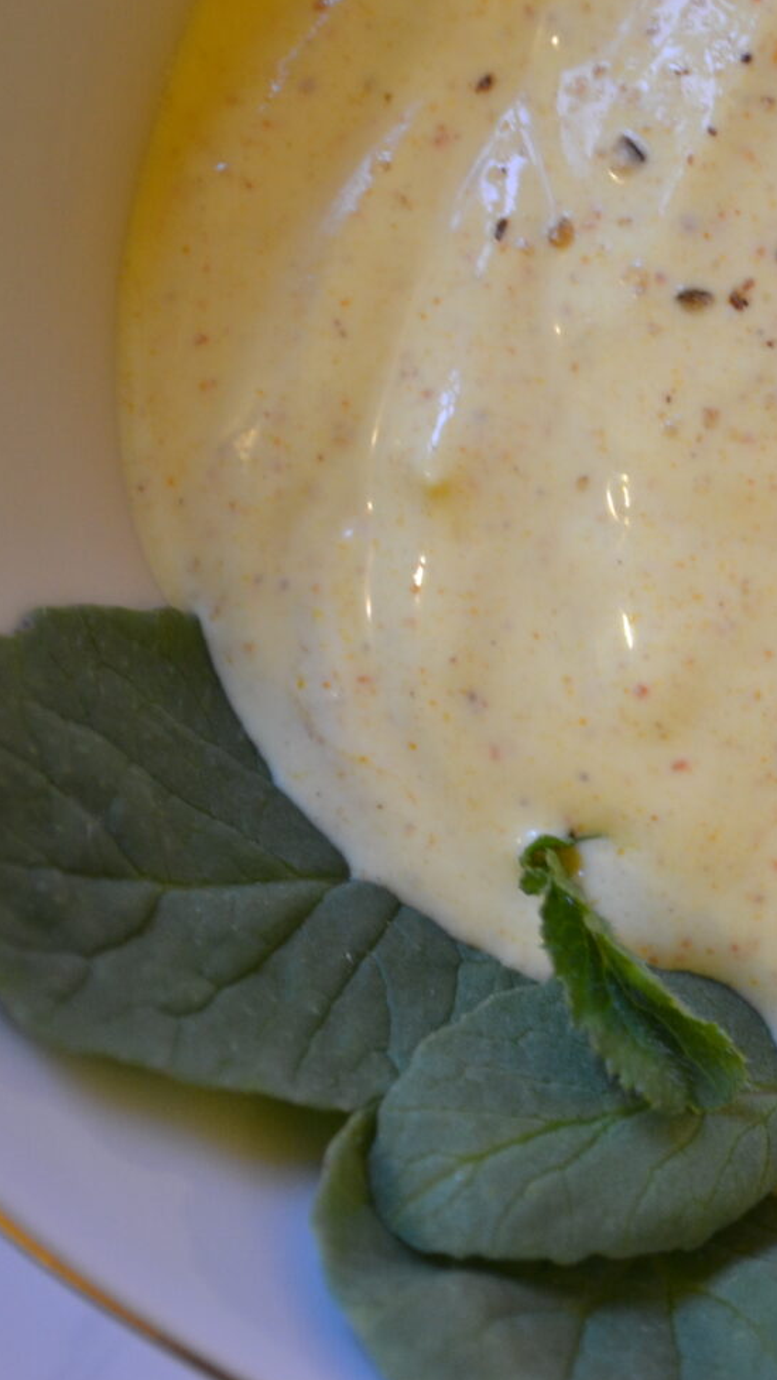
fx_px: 4972
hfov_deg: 8.8
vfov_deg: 15.8
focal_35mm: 136
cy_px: 662
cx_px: 918
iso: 800
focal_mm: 55
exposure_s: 1/4
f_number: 5.6
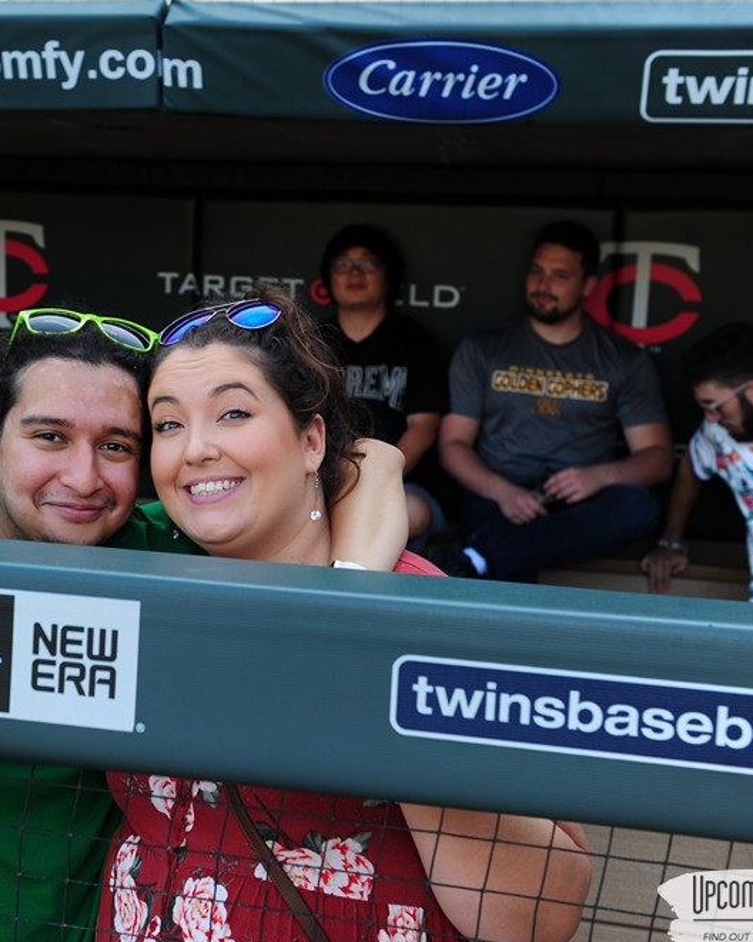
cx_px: 185
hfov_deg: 27.7
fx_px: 1504
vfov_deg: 34.7
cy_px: 472
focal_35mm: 54
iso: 250
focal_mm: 38
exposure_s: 1/250
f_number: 4
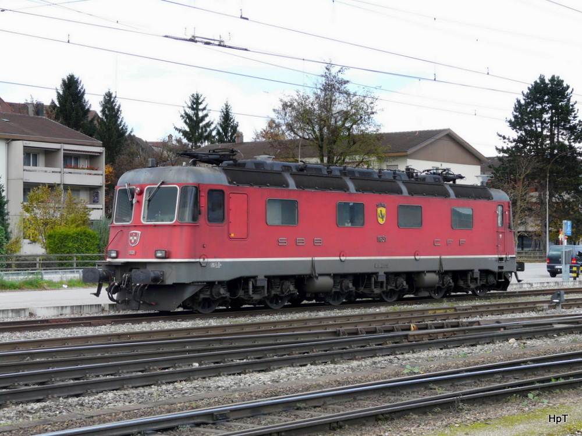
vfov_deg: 21.3
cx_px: 291
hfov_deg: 28.2
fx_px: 1160
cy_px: 218
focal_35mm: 69
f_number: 4
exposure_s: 1/200
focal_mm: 11.4
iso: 100
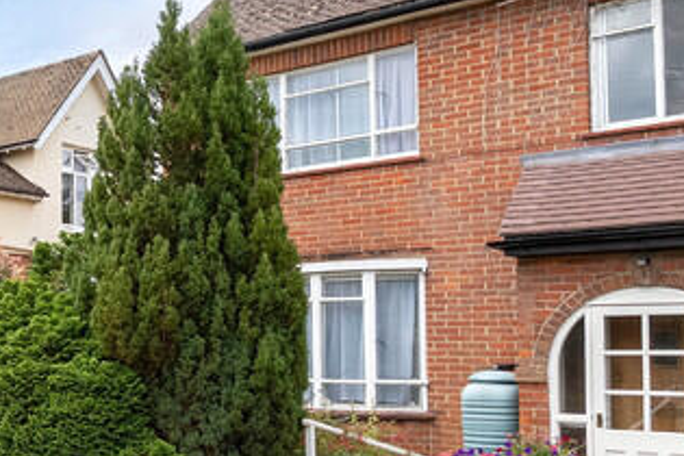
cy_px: 302
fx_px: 988
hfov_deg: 30.9
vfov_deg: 25.9
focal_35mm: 52
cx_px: -176
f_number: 7.1
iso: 800
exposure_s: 1/800
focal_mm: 16
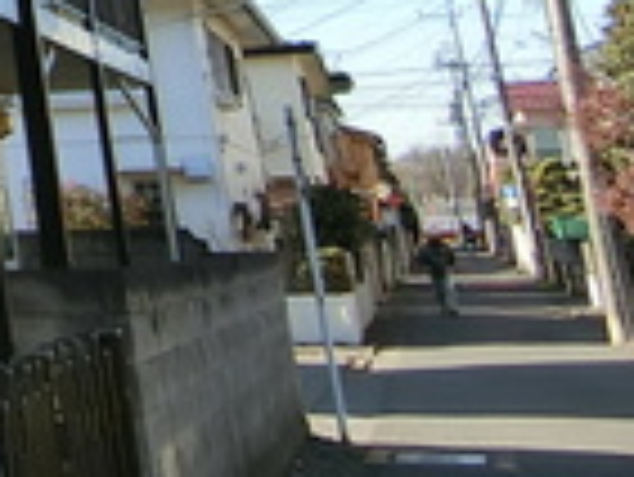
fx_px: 1723
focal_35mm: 94
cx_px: -724
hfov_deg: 15.5
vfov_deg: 14.3
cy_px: -322
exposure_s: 1/800
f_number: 2.7
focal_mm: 4.06
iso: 80
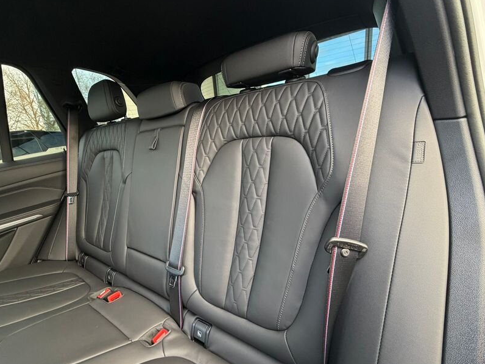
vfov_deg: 71.3
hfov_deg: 87.6
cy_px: 207
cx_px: 222
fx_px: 252
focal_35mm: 18
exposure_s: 1/88
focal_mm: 2.22
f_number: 2.2
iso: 320
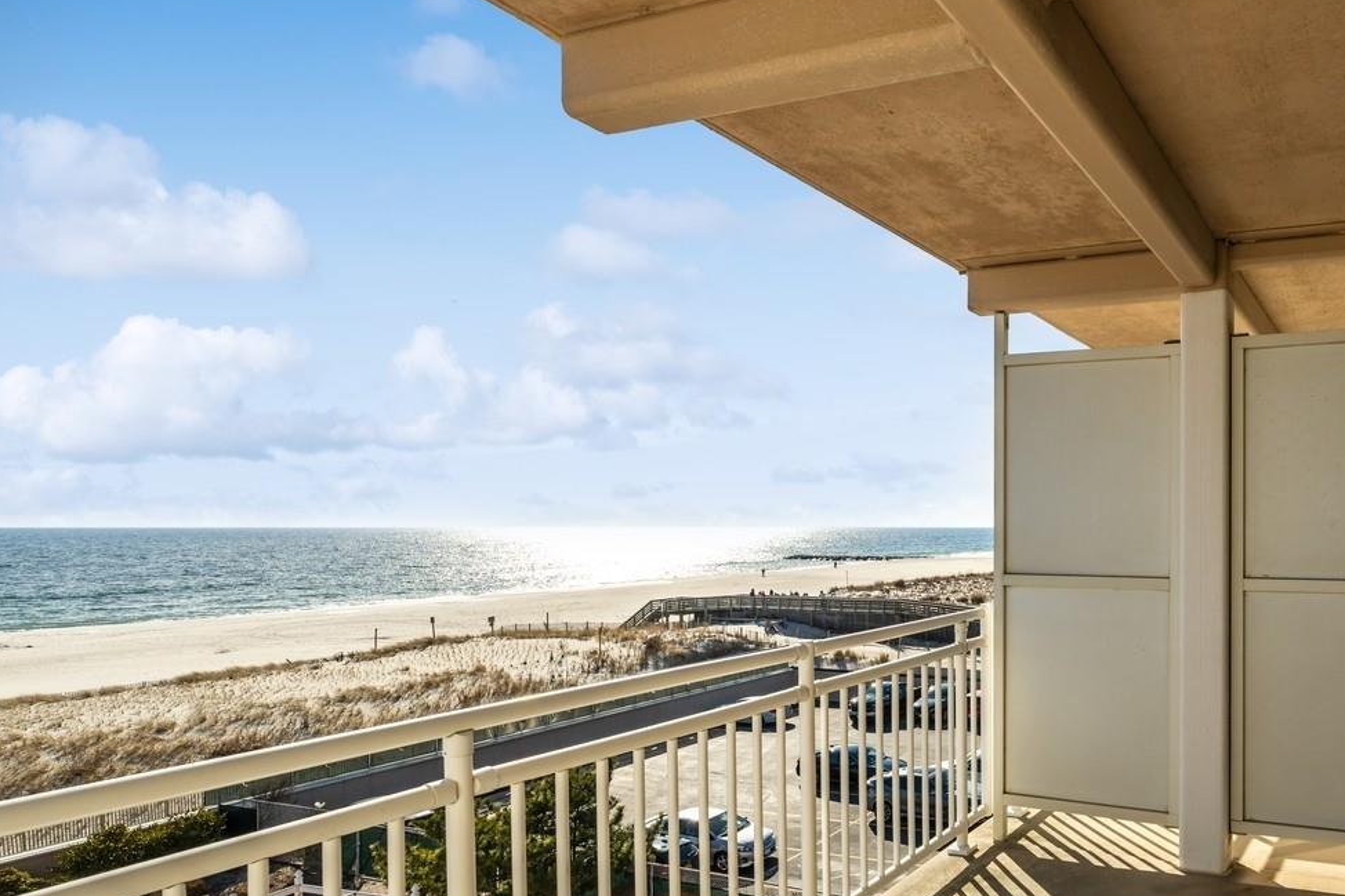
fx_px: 859
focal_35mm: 23
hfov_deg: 68.7
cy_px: 522
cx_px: 1078
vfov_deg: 54.8
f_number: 8
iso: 100
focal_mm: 14
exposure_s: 1/640
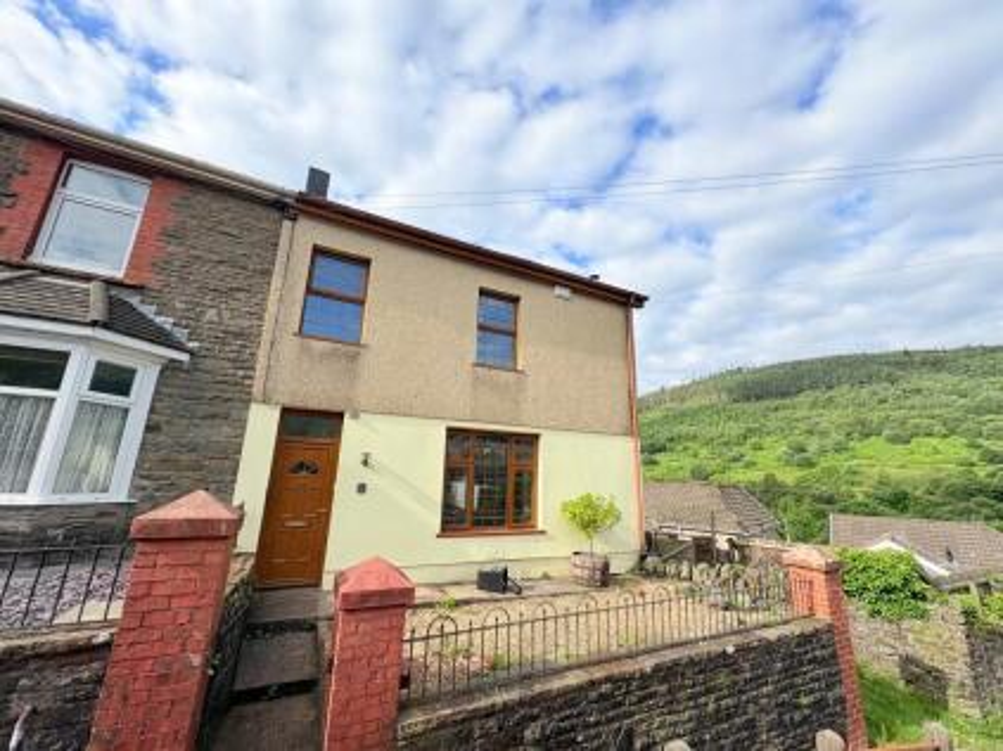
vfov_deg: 85.6
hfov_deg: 102.1
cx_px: 502
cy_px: 376
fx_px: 406
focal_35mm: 14
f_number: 2.2
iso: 50
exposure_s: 1/1536
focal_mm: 2.22
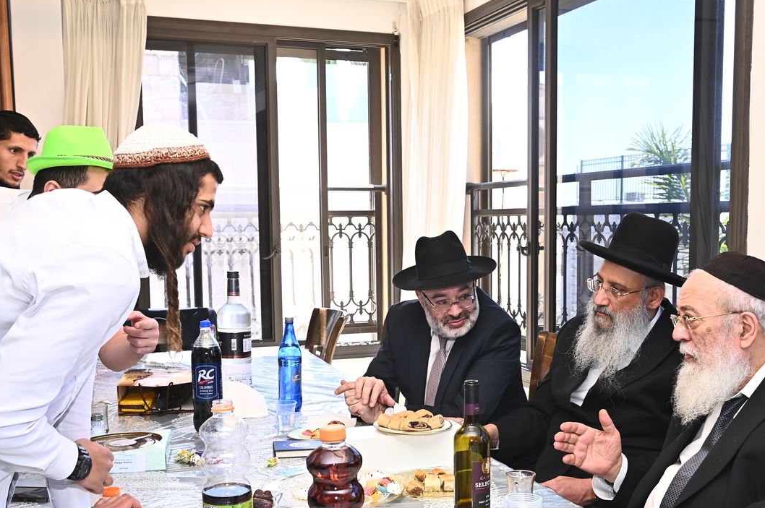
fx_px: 955
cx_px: 406
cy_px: 318
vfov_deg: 29.7
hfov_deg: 43.6
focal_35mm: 45
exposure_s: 1/100
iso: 800
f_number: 8
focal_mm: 34
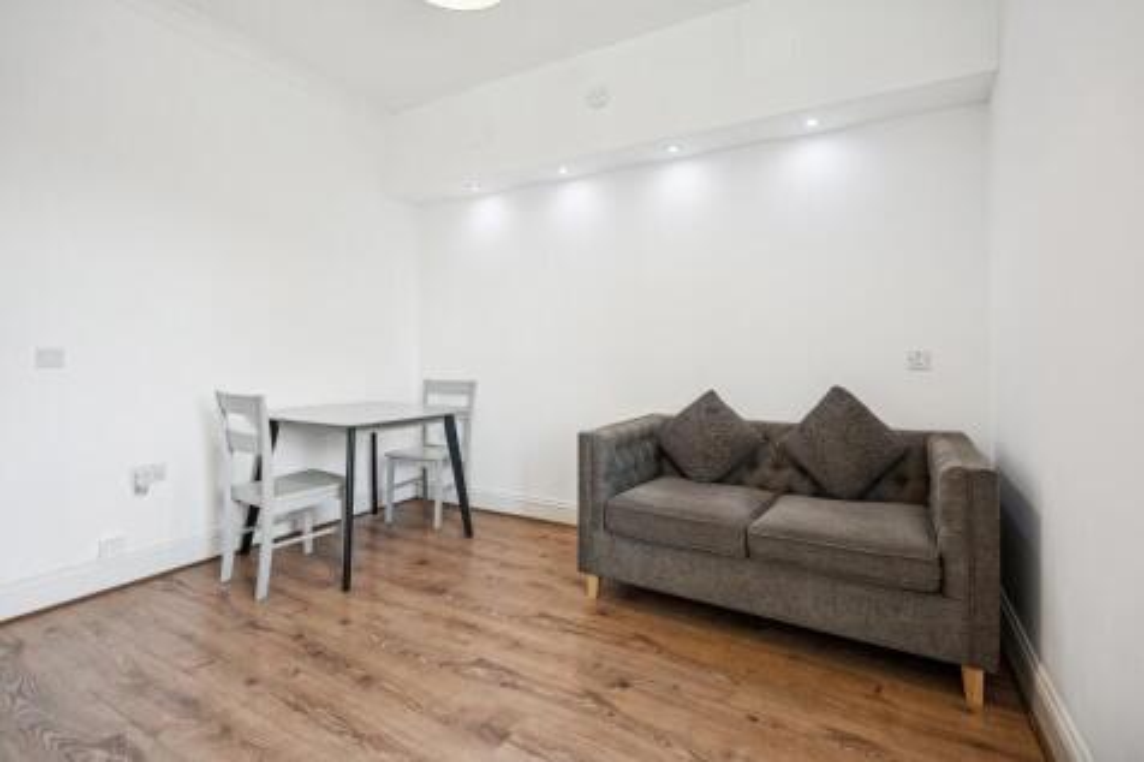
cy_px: 381
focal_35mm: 16
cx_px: 572
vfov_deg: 73.7
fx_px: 508
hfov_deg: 96.8
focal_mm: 16
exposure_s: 1/100
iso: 800
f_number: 4
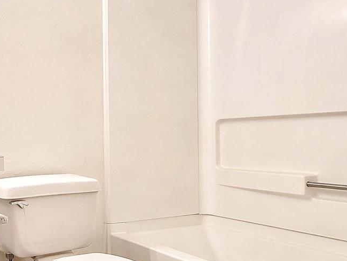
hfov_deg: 45.8
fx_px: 321
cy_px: 170
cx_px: -15
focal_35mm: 32
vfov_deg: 43.7
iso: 125
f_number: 2.2
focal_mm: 2.2
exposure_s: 1/60
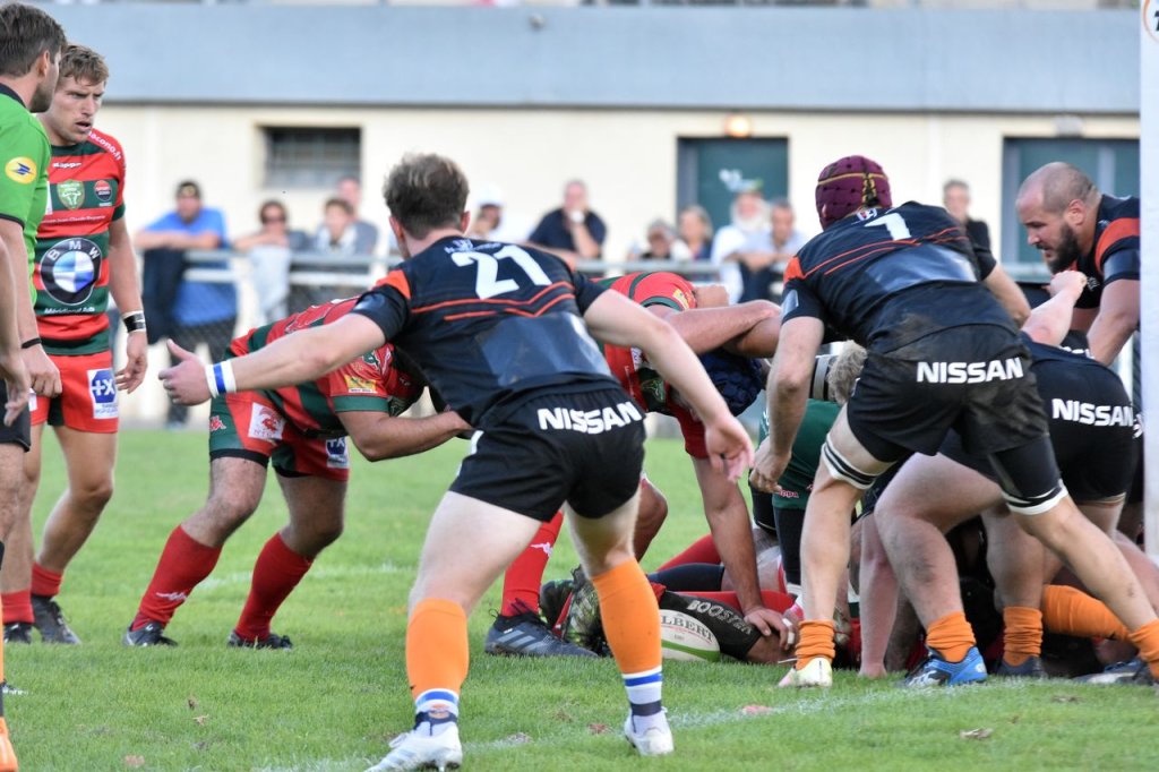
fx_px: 11586
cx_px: 580
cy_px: 386
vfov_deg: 3.8
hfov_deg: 5.7
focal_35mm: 360
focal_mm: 240
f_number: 6.3
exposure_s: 1/1250
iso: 1600
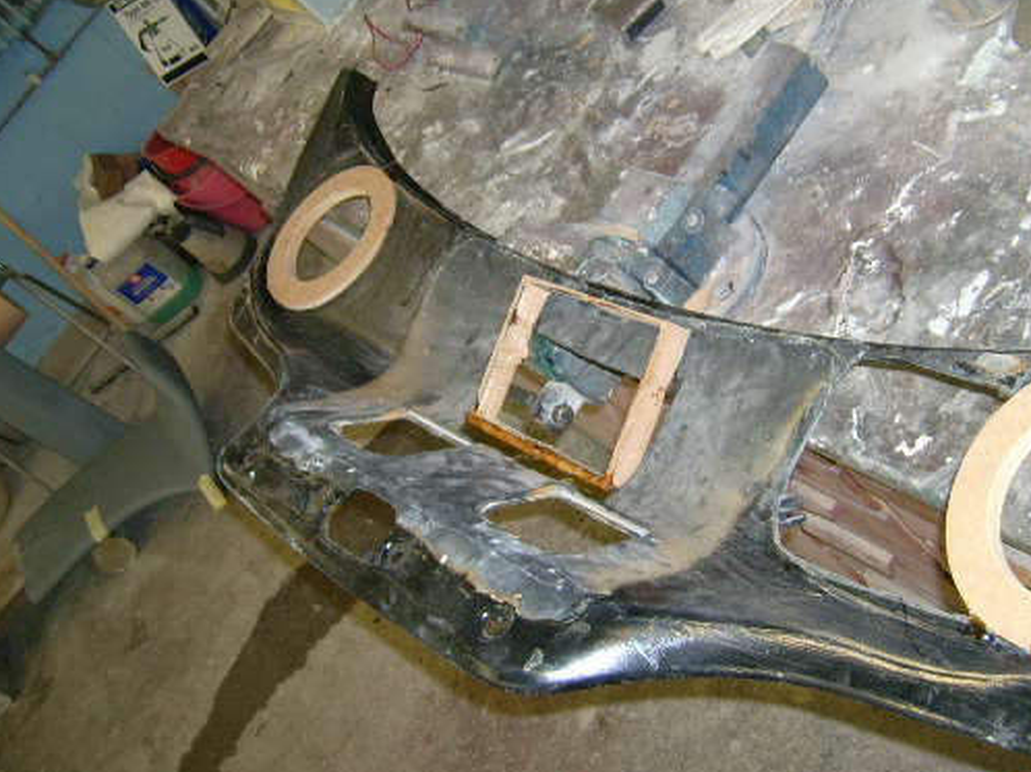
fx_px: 1340
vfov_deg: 32.1
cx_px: 588
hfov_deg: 42.0
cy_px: 339
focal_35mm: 45
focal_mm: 5.95
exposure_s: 1/60
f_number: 2.8
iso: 100
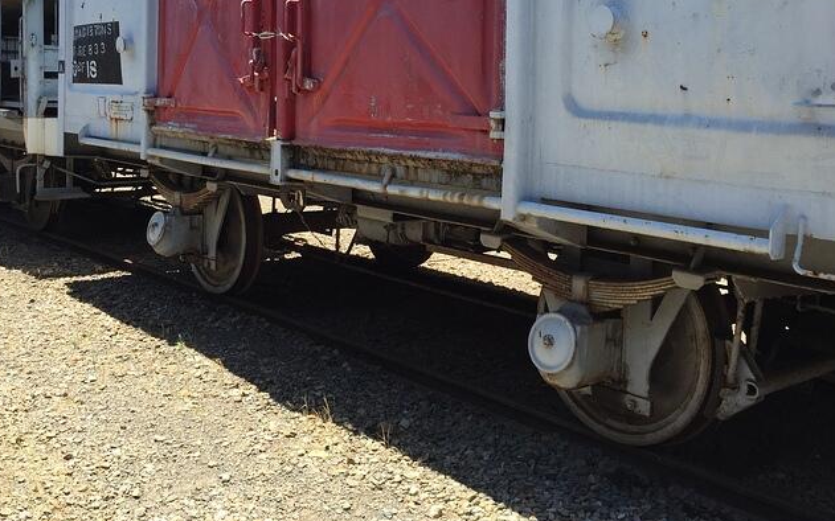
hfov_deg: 50.4
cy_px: 153
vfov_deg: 32.3
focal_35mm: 39
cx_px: 430
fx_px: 887
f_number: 2.2
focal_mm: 4.15
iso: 32
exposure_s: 1/807
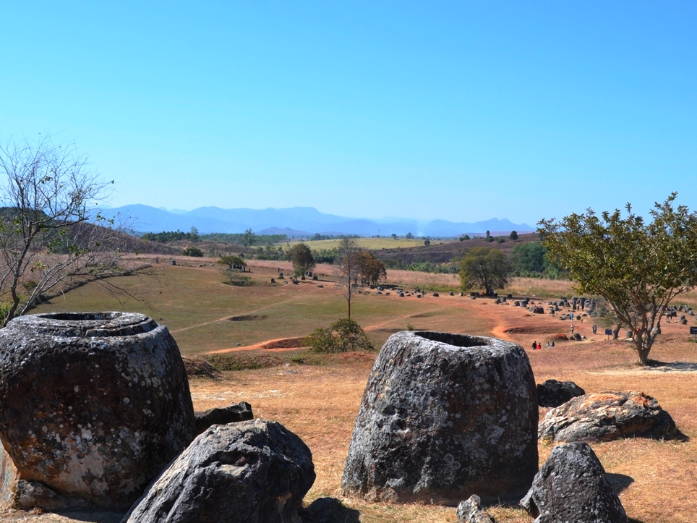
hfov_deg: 39.6
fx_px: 966
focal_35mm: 48
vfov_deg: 30.2
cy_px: 308
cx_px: 403
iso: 100
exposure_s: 1/250
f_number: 8
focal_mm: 24
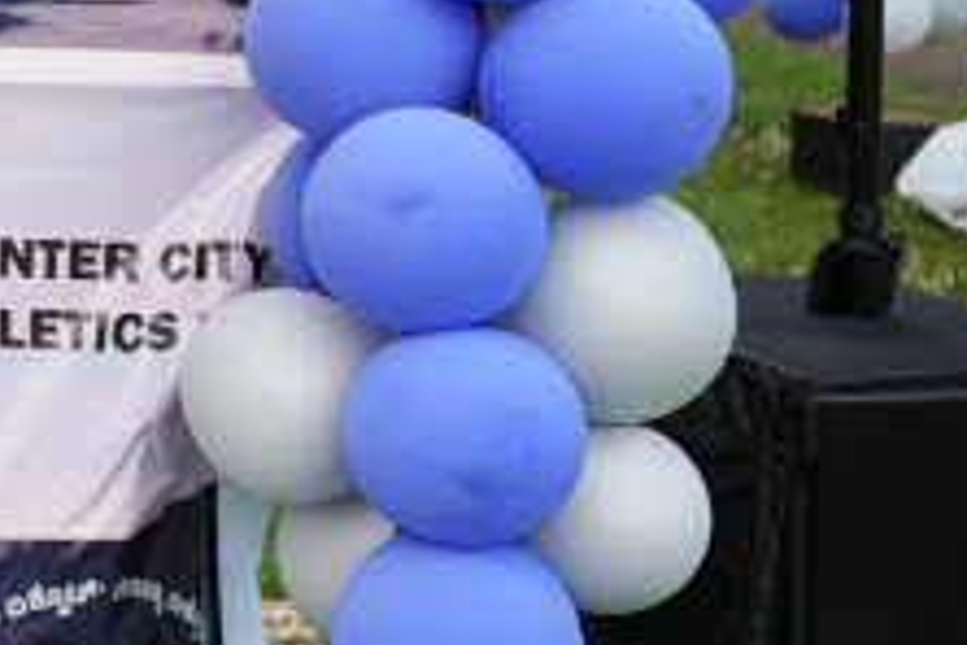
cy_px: -68
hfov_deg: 11.9
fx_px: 4120
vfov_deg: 8.9
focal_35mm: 153
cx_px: -997
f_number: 2.8
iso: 250
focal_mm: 33.3
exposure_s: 1/800
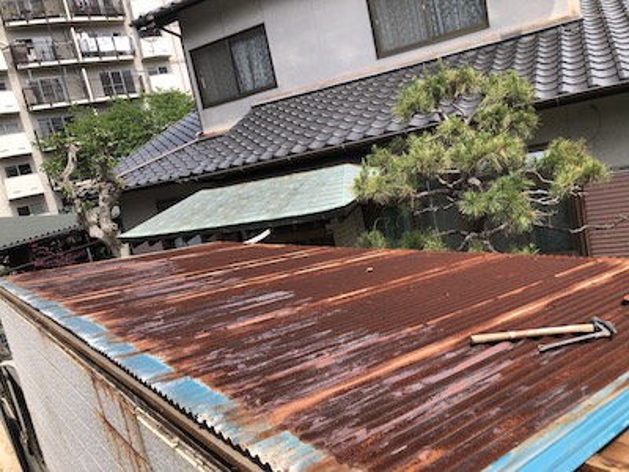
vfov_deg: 49.7
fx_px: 509
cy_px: 236
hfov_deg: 63.4
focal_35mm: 28
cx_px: 314
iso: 20
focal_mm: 3.99
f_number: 1.8
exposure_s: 1/923
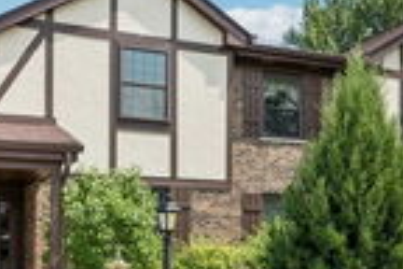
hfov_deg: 39.2
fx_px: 560
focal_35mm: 50
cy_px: 191
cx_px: 140
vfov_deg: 26.7
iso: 200
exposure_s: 1/500
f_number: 9
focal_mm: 15
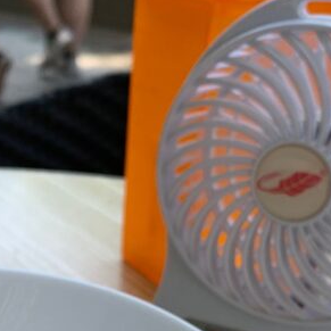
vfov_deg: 20.6
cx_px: 8
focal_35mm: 81
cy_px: 341
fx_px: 876
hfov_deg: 20.8
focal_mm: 4.25
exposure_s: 1/307
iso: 25
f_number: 1.8
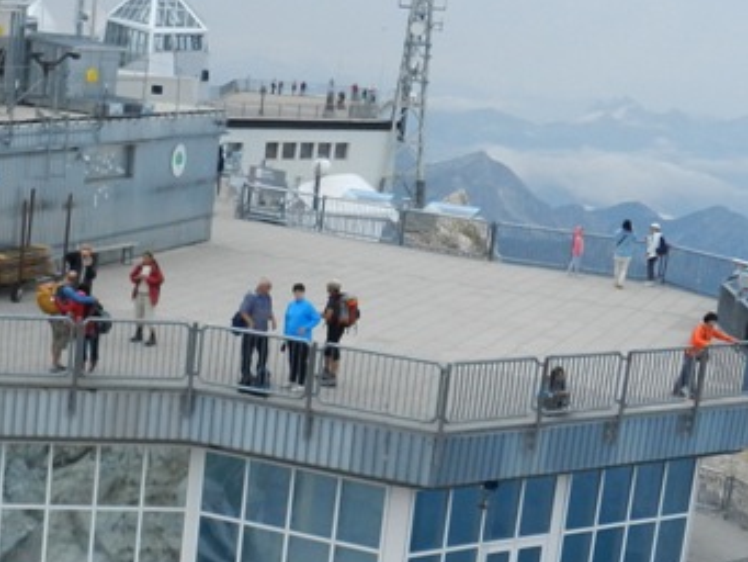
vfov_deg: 19.6
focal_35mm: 75
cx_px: 66
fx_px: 1621
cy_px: 397
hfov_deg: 25.1
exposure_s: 1/800
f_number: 3.5
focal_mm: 4.5
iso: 160
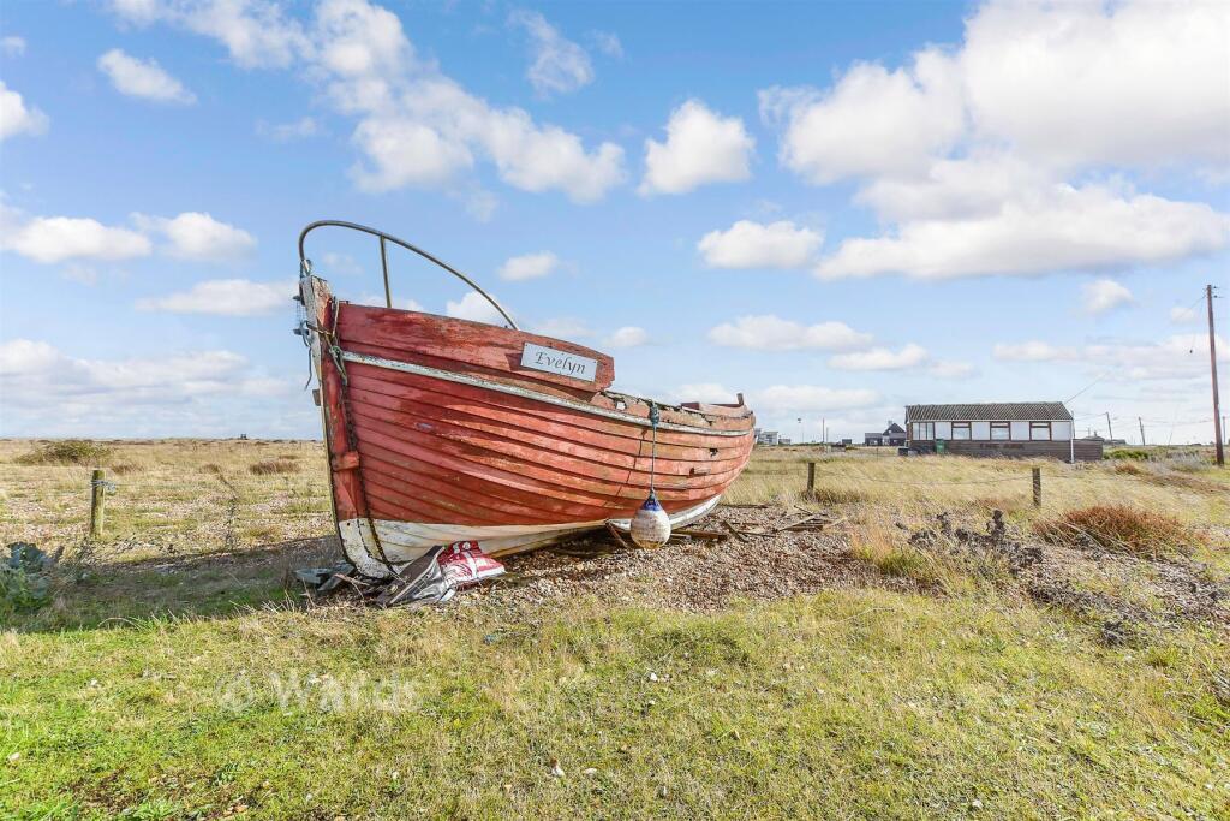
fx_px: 513
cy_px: 410
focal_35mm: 15
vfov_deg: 77.3
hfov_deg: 100.4
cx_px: 615
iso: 160
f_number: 8
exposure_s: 1/320
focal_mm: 10
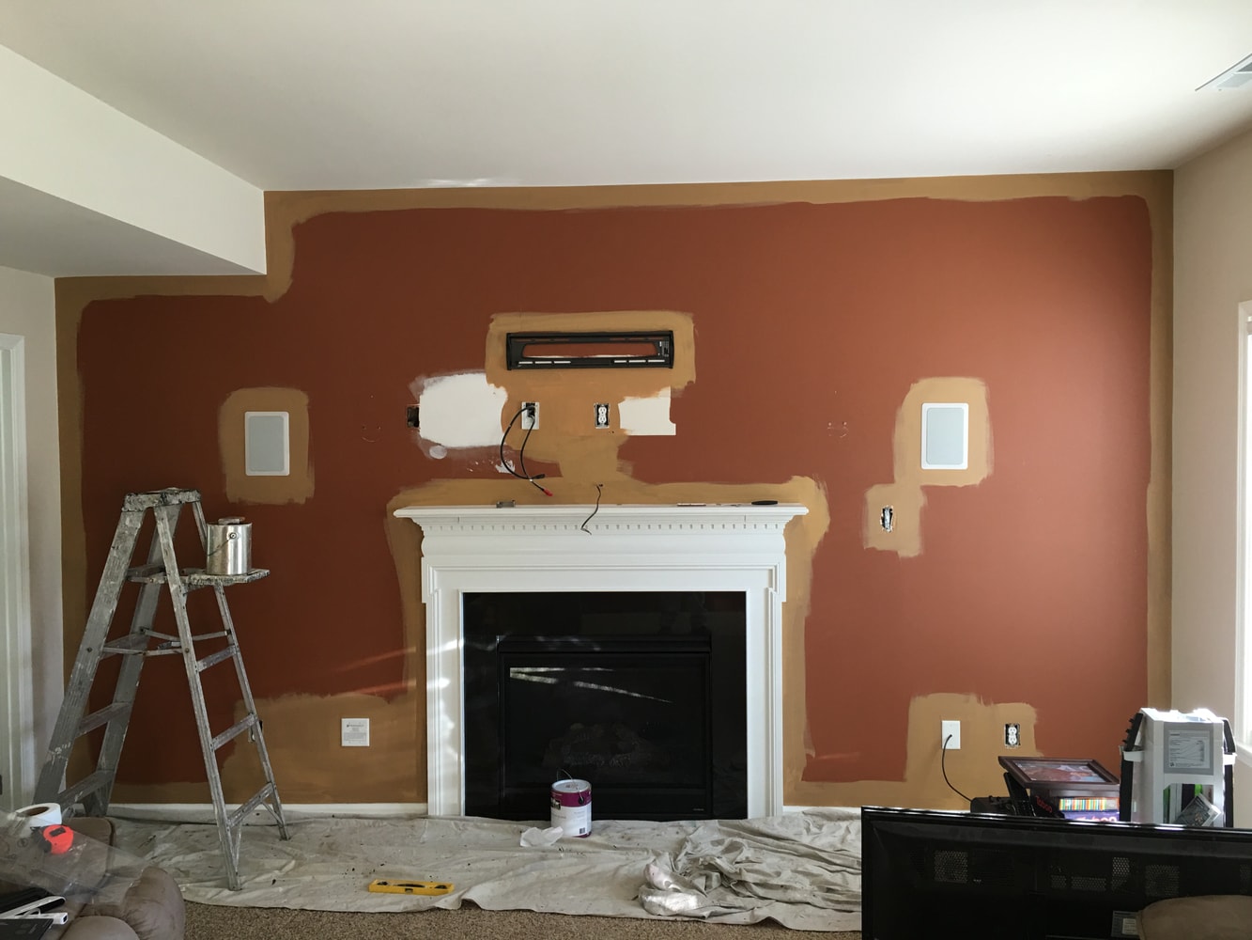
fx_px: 1049
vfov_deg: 48.2
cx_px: 626
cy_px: 470
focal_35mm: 29
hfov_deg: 61.7
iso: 25
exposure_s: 1/15
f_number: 2.2
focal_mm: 4.15
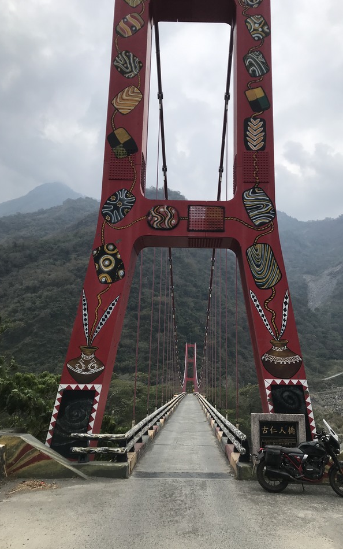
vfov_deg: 62.9
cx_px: 191
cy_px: 276
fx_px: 449
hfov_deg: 41.8
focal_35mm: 30
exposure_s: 1/1227
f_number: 1.8
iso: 20
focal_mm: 3.99
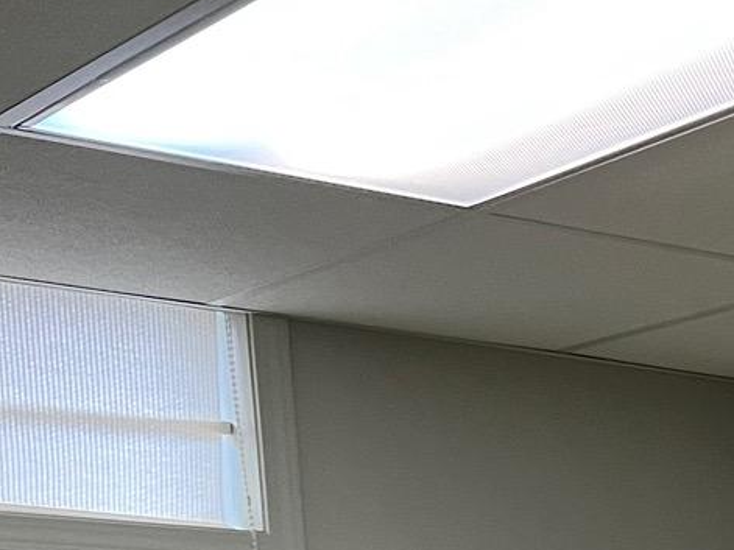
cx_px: 1407
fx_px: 2395
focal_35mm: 113
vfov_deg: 11.9
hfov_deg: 14.7
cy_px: 1047
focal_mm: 5.7
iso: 160
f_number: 1.5
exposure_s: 1/60
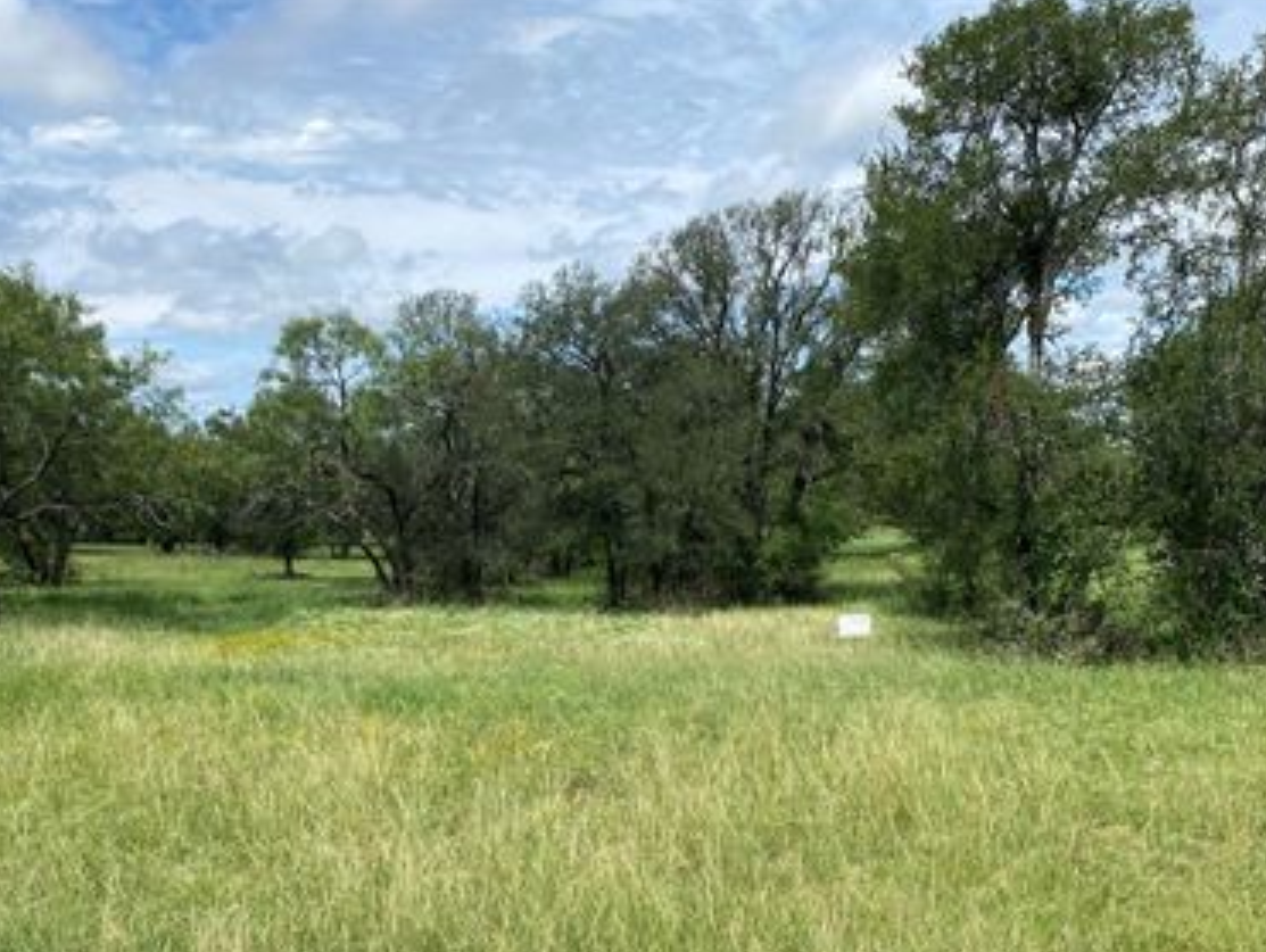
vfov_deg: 40.3
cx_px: 723
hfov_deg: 52.4
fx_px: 1281
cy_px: 630
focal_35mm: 35
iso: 32
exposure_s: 1/3040
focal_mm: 4.25
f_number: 1.8
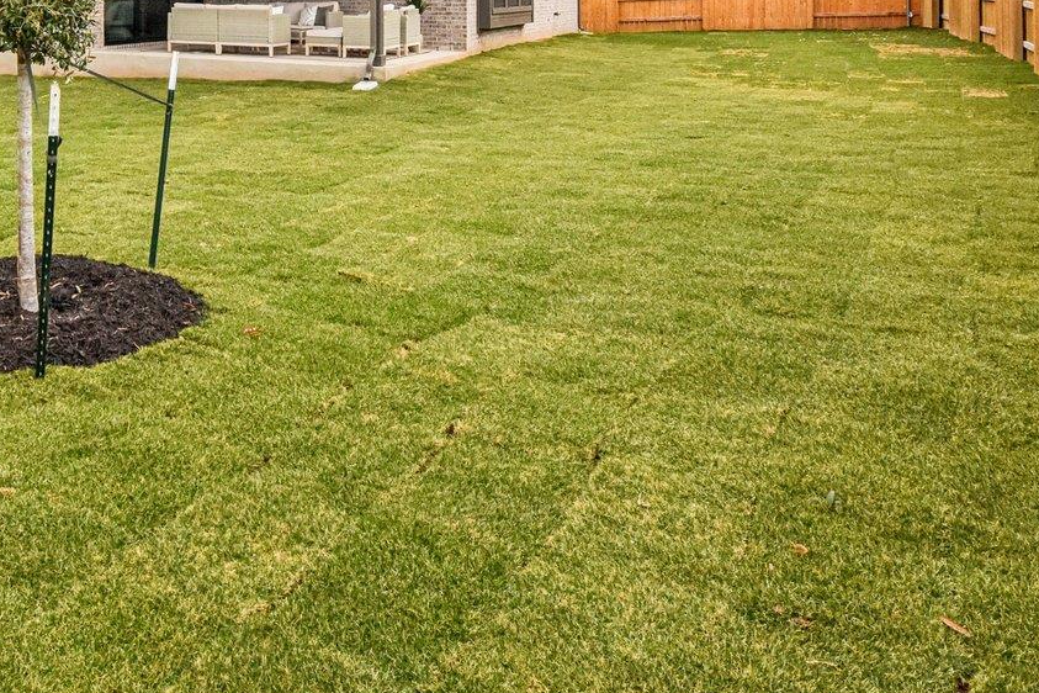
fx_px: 981
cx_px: 118
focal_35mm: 34
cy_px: -30
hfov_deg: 50.1
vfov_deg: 34.6
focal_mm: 14
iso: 800
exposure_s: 1/1600
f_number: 8
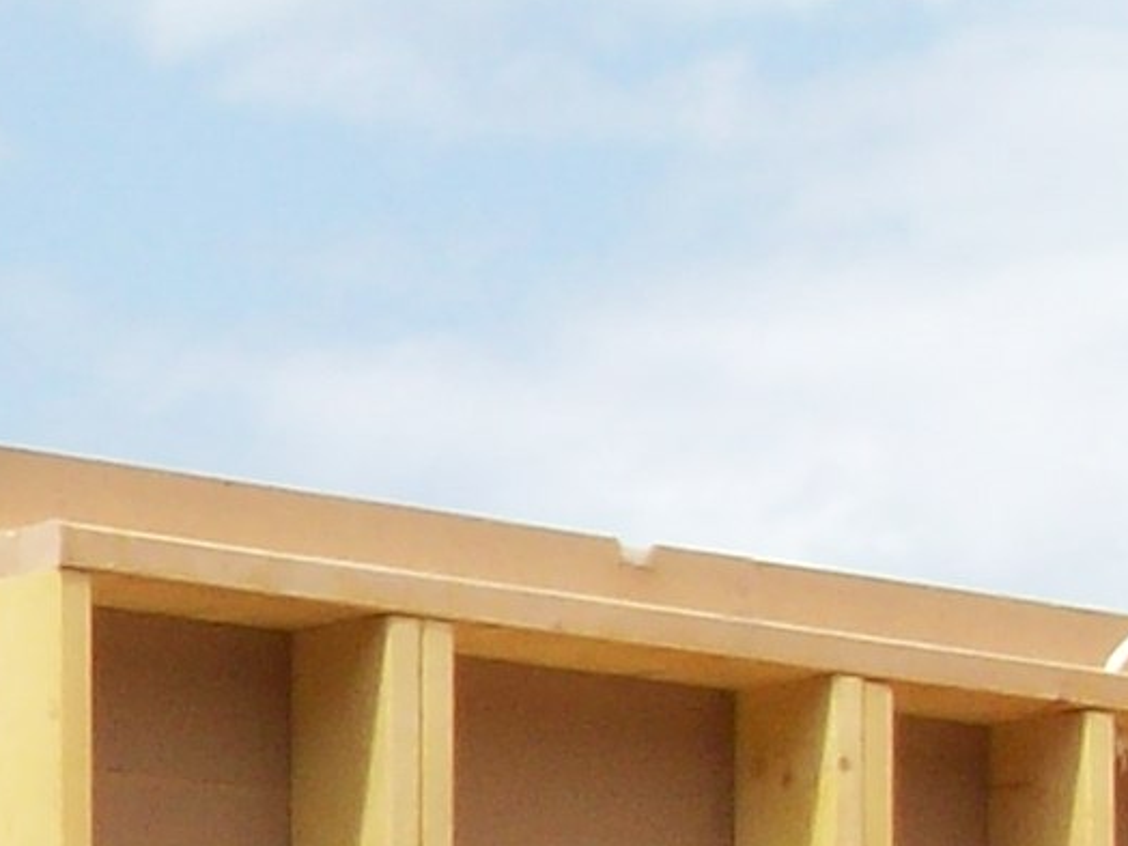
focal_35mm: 213
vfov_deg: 6.7
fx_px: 6941
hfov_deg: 8.5
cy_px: 1705
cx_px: -1522
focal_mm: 5.7
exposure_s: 1/294
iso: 64
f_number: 5.5
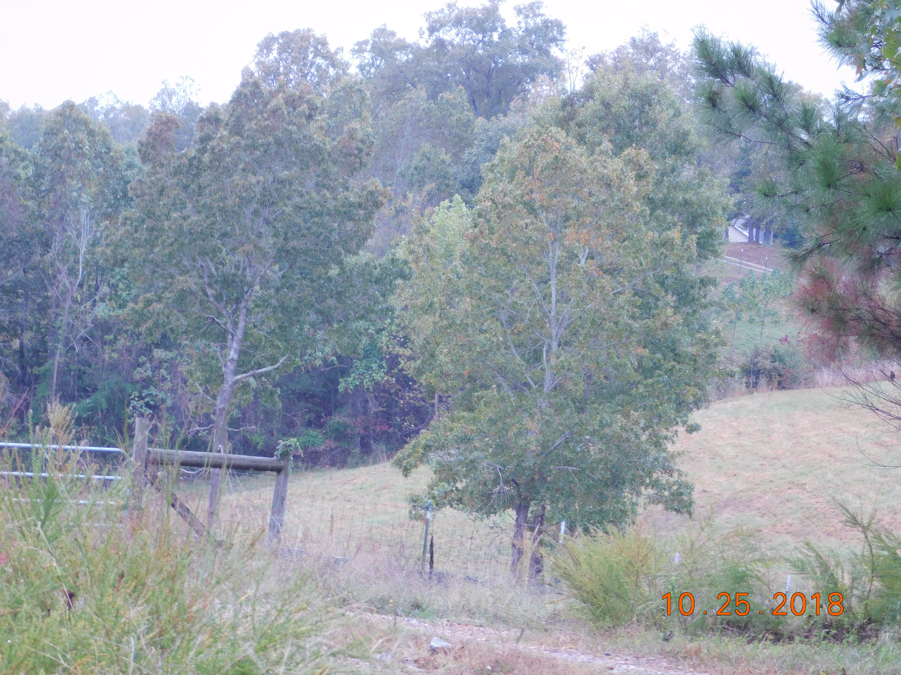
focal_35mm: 134
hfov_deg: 14.7
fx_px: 3488
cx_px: 450
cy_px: 338
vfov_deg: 11.1
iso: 125
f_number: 5
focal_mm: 23.7
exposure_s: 1/30
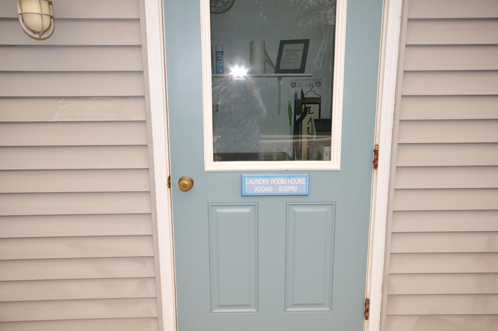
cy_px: 166
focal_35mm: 30
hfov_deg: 62.0
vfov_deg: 43.5
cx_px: 249
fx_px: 414
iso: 640
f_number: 13
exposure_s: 1/250
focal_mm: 20
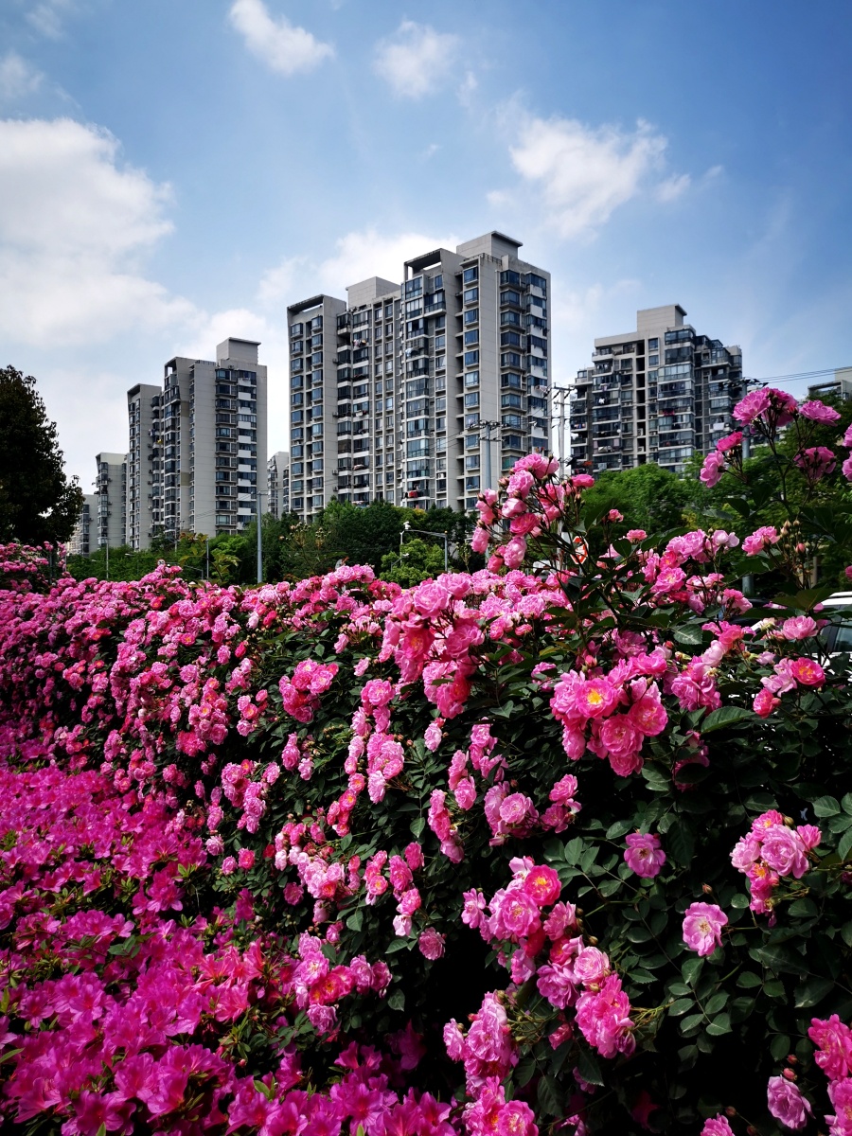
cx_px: 426
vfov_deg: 65.3
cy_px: 568
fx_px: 886
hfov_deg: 51.4
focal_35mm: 27
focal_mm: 5.58
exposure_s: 1/2874
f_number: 1.8
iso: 50
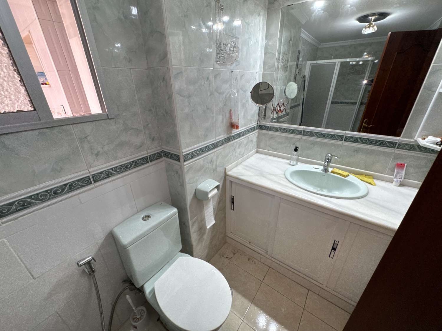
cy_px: 166
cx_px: 221
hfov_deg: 102.1
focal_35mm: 14
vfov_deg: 85.7
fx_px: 179
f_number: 2.2
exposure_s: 1/99
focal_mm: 2.22
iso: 125
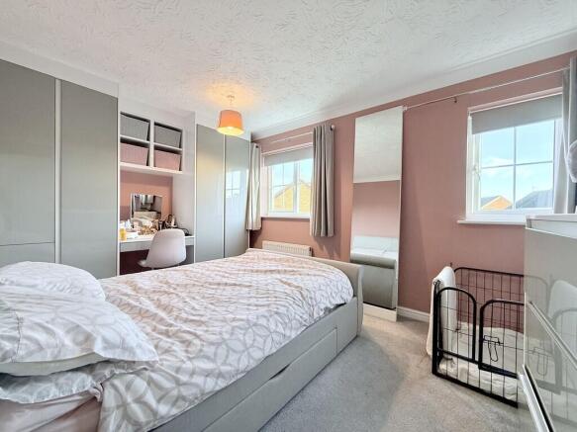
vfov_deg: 85.7
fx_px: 233
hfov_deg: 102.1
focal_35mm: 14
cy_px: 216
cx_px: 288
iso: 125
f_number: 2.2
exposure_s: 1/99
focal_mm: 2.22
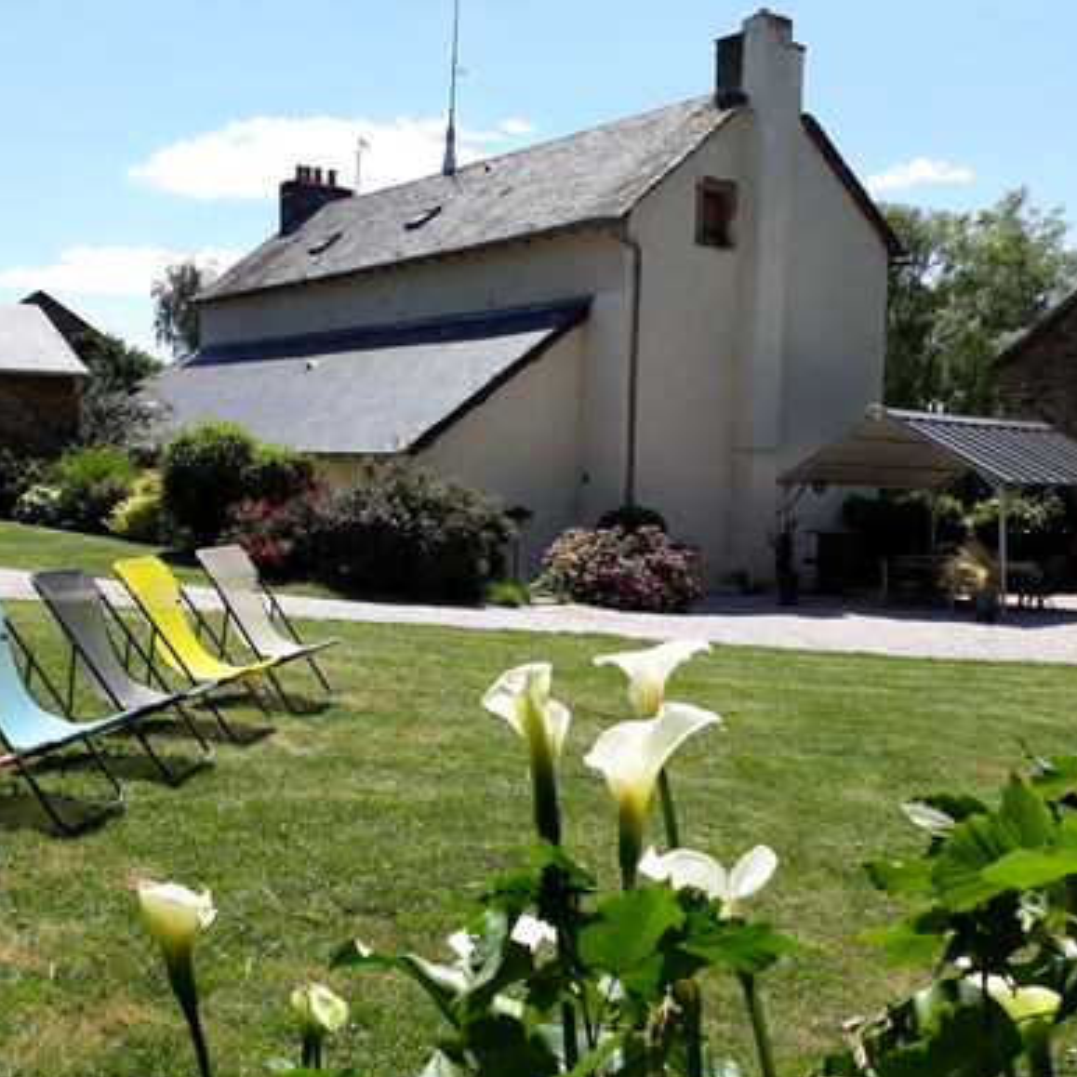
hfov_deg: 49.4
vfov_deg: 49.7
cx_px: 425
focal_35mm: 33
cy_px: 555
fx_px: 1162
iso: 40
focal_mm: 3.6
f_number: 1.9
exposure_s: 1/1104
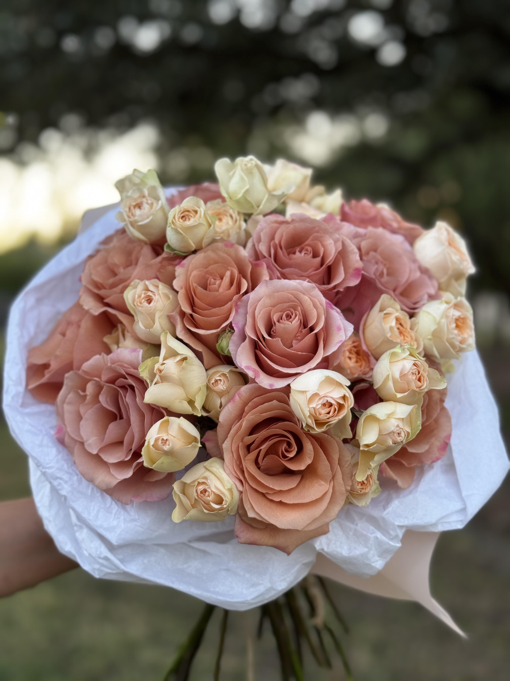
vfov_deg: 39.7
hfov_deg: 30.3
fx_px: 943
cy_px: 340
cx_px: 255
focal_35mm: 48
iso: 100
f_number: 1.78
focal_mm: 6.76
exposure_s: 1/112
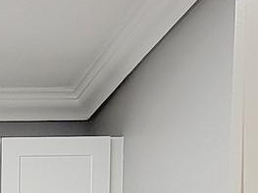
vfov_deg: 14.4
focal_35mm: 79
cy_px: 421
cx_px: -165
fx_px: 589
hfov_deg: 20.0
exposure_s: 1/60
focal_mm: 2.2
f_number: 2.2
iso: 125
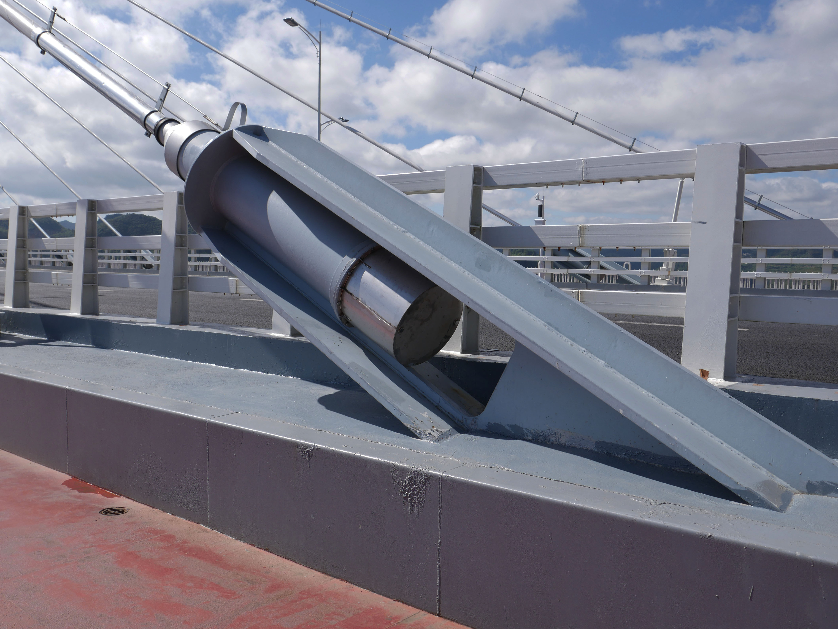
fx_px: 775
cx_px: 419
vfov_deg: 44.2
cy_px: 314
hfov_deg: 56.8
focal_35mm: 32
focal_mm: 16
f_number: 9
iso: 200
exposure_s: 1/500
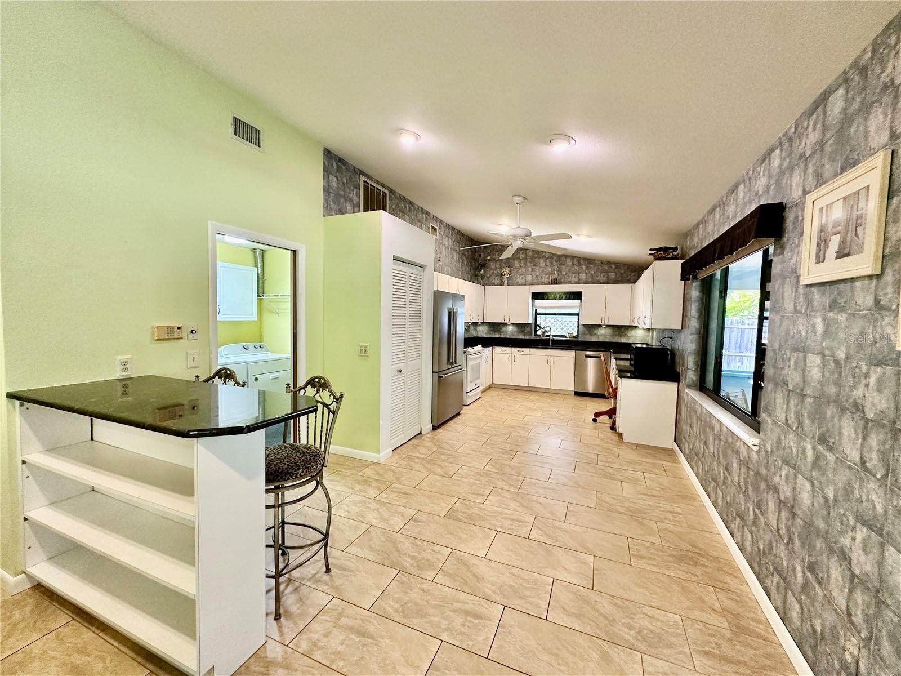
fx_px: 364
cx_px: 450
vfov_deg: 85.7
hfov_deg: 102.1
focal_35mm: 14
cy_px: 338
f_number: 2.2
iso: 320
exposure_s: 1/60
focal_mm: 2.22
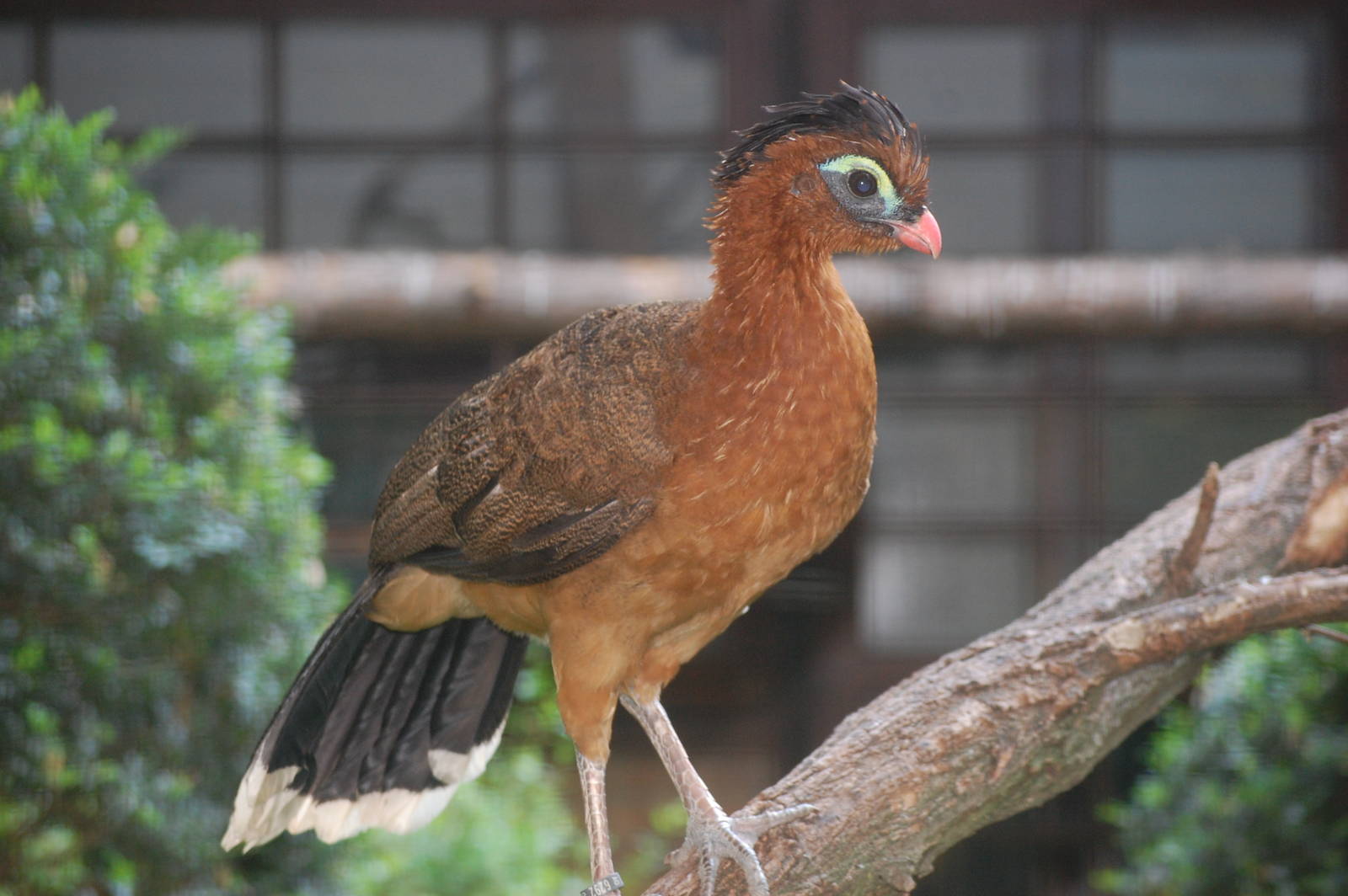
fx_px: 5331
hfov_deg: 14.4
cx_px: 674
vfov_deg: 9.6
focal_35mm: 142
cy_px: 448
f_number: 4.5
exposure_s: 1/60
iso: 640
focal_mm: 95
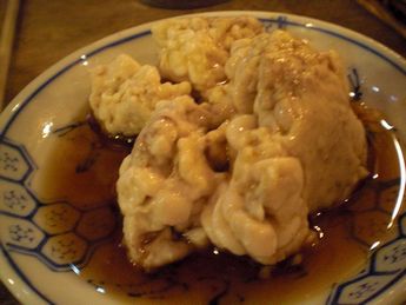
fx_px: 446
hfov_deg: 49.0
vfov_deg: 37.7
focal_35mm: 38
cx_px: 203
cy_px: 152
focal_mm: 6.3
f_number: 3.1
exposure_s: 1/13
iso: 800
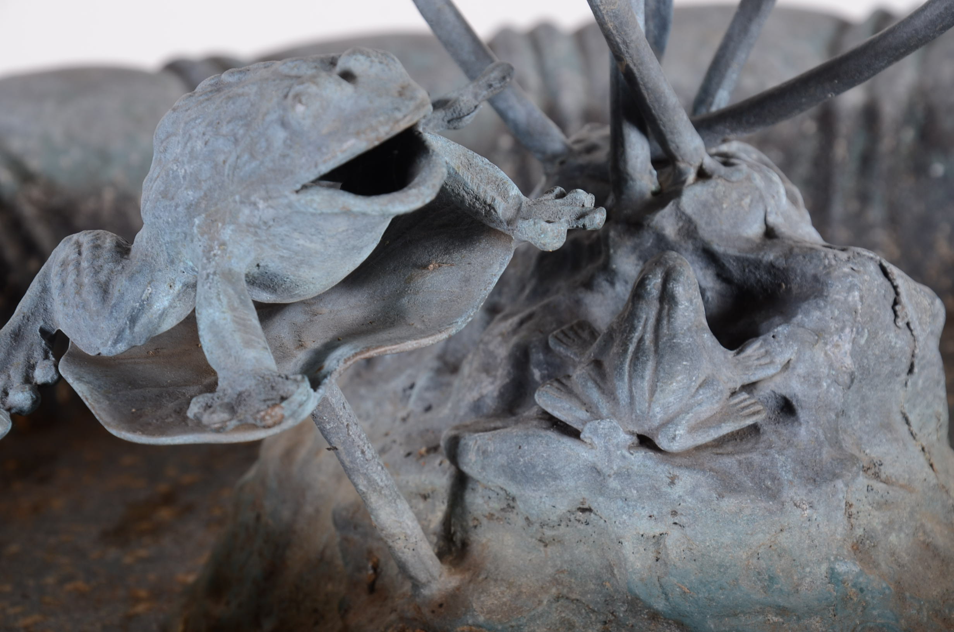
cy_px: 316
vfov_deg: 8.7
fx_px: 4165
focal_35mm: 158
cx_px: 477
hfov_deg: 13.1
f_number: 10
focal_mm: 105
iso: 125
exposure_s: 1/125
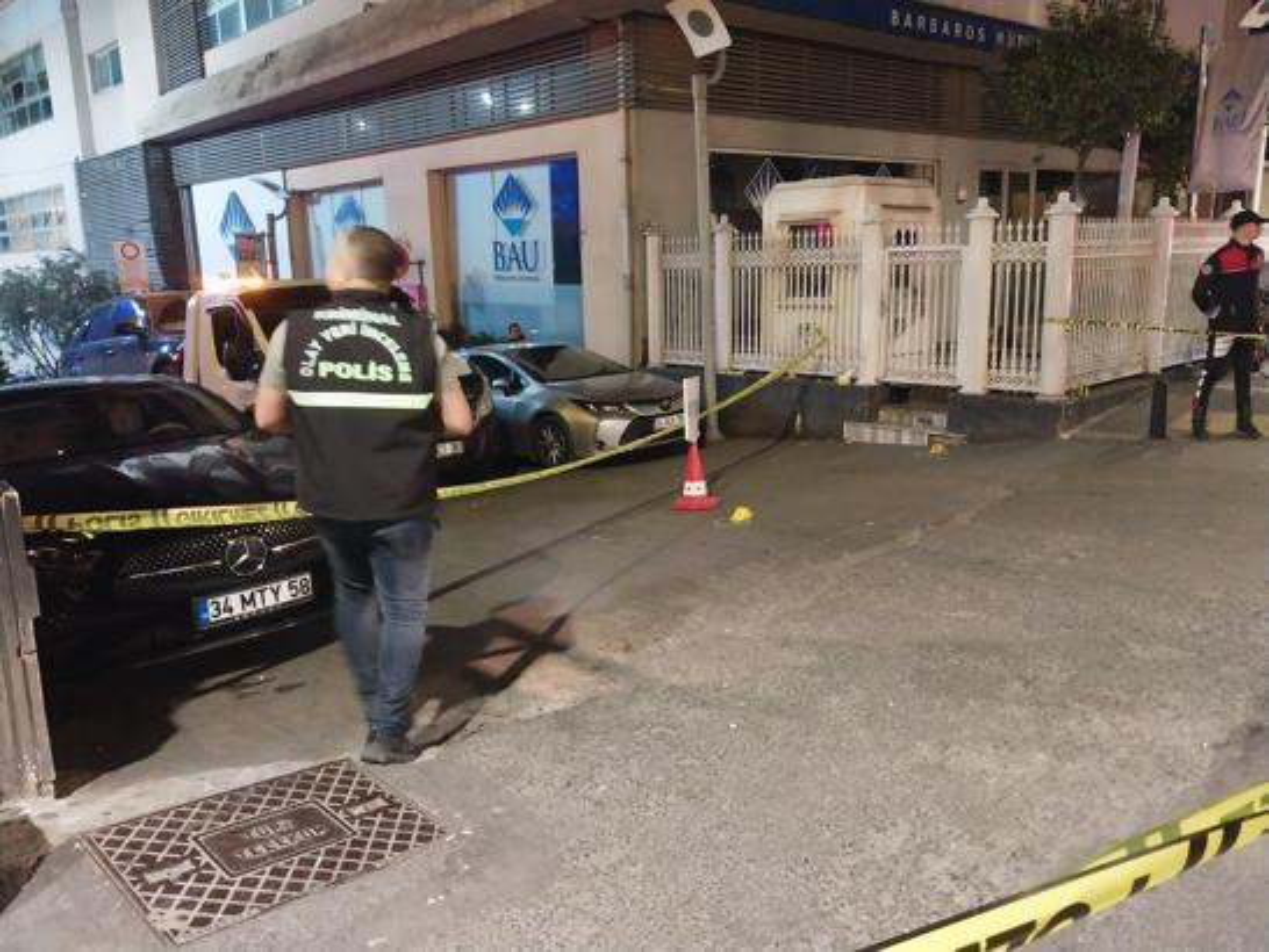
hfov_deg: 67.3
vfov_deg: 53.1
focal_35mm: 26
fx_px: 954
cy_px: 476
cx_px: 634
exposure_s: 1/25
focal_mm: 4
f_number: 1.8
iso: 640
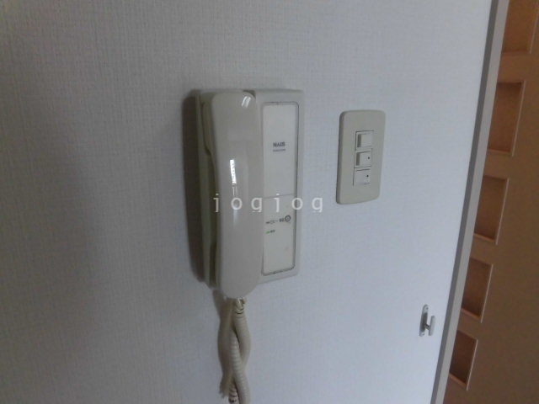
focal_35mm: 24
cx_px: 270
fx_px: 374
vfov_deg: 56.8
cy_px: 202
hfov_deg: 71.6
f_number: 3.1
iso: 250
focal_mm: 4.3
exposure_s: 1/40
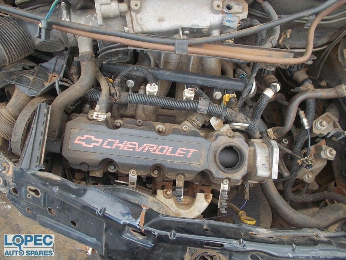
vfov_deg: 53.1
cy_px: 130
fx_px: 260
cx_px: 173
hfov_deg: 67.3
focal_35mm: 26
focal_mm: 4.6
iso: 80
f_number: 3.2
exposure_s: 1/80
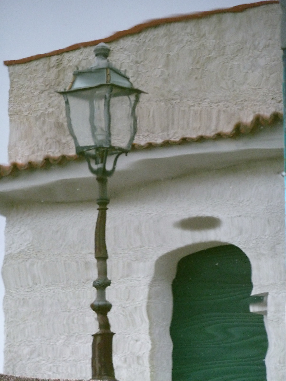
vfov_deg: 9.4
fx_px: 2313
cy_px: 190
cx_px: 143
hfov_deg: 7.1
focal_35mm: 210
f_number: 4.6
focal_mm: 34.4
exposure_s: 1/30
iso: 400
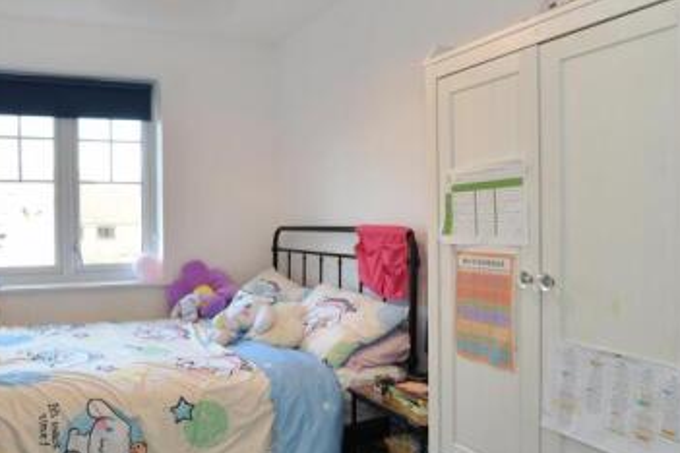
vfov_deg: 46.4
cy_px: 233
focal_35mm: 28
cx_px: 224
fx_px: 529
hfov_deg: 63.7
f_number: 8
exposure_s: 1/6
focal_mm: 10
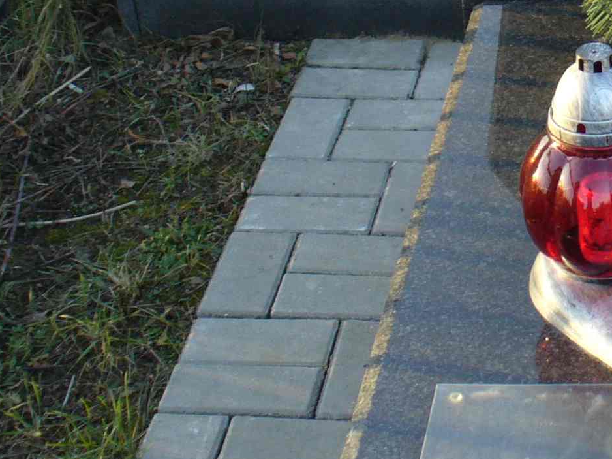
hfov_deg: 18.3
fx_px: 1785
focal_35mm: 101
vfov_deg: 14.4
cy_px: -1
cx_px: 755
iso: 80
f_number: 2.8
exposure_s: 1/80
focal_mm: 6.1
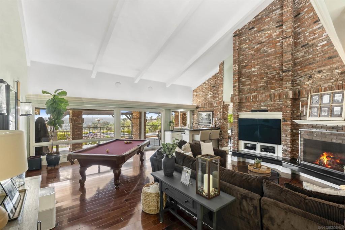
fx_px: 153
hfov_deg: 96.7
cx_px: 172
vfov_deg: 73.8
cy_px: 115
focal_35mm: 16
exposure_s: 1/1.25
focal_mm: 16
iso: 500
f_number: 8
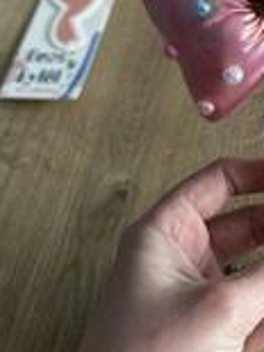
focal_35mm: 64
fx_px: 652
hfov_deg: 21.6
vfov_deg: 29.2
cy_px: 42
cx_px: 296
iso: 64
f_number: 1.78
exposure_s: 1/137
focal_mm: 6.86
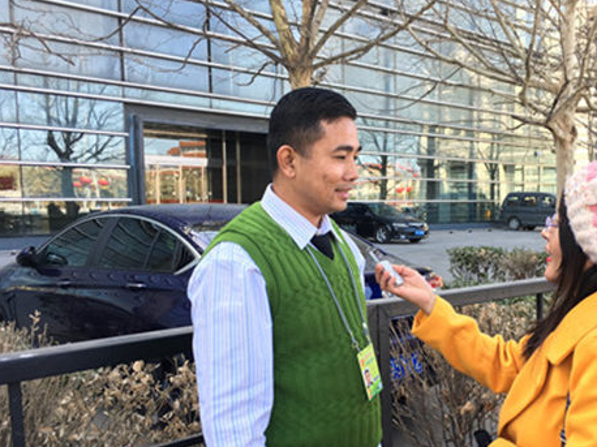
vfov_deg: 37.5
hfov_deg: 48.5
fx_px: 655
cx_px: 374
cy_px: 276
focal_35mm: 38
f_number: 2.2
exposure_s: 1/100
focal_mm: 4.15
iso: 25
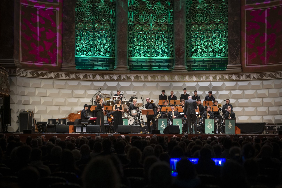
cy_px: 94
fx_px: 666
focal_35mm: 85
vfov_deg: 16.1
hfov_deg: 23.9
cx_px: 141
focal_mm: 85
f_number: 2.2
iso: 2000
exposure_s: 1/400
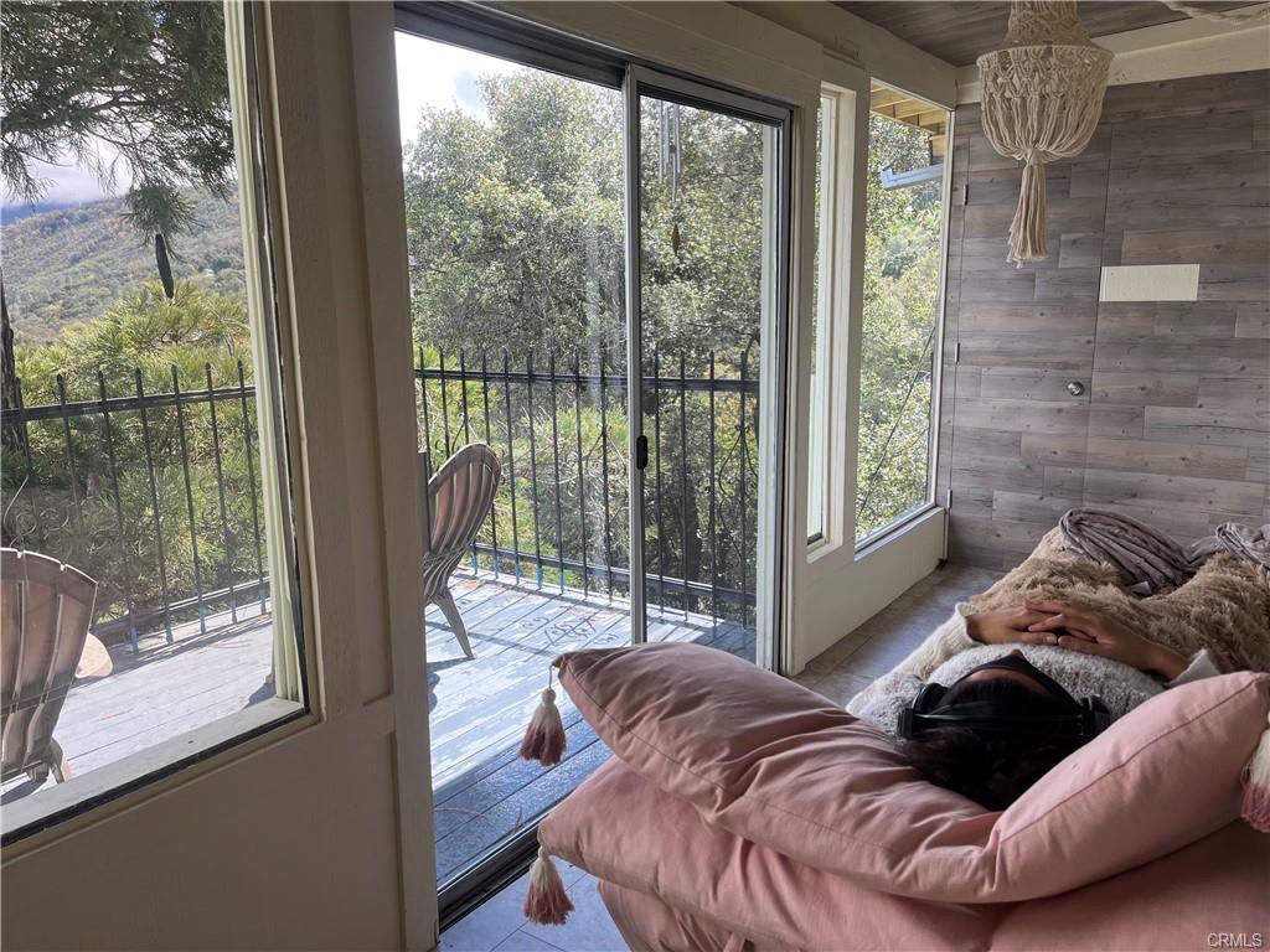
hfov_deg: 67.3
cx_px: 635
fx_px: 954
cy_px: 476
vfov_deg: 53.1
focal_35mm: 26
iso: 50
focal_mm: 5.1
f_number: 1.6
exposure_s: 1/478
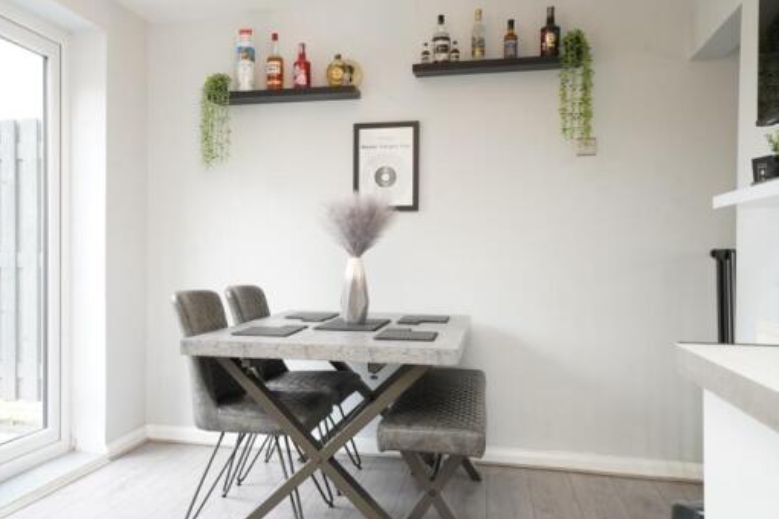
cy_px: 259
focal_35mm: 36
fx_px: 779
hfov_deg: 52.5
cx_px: 290
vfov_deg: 36.9
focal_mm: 28
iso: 640
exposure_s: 1/15
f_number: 8
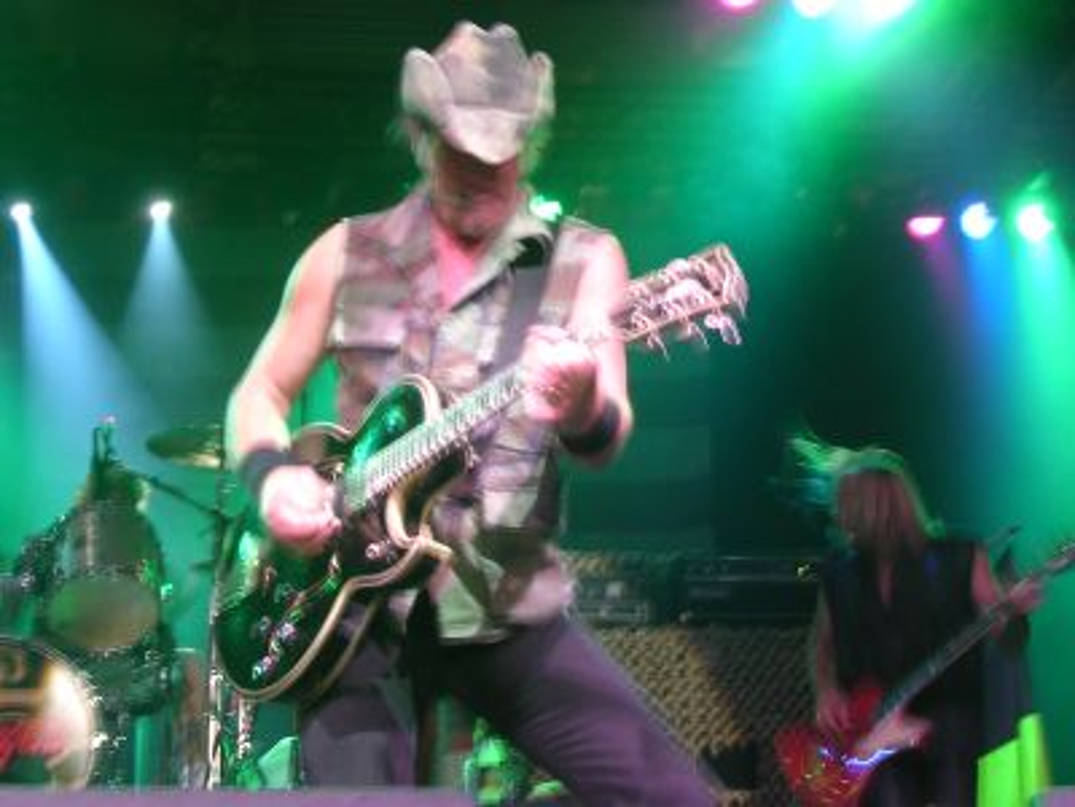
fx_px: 1739
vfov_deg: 26.1
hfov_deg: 34.3
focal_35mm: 56
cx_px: 538
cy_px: 404
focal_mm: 8.5
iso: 127
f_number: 3.3
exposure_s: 1/3.3
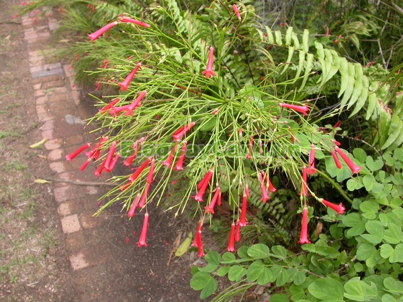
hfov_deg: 49.0
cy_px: 151
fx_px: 442
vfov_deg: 37.7
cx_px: 202
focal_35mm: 38
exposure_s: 1/65.4
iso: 100
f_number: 3.7
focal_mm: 7.85
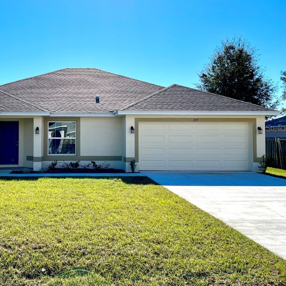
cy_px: 128
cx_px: 88
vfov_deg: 47.1
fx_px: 327
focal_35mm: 35
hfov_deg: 46.2
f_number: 1.5
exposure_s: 1/5319
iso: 50
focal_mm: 5.7
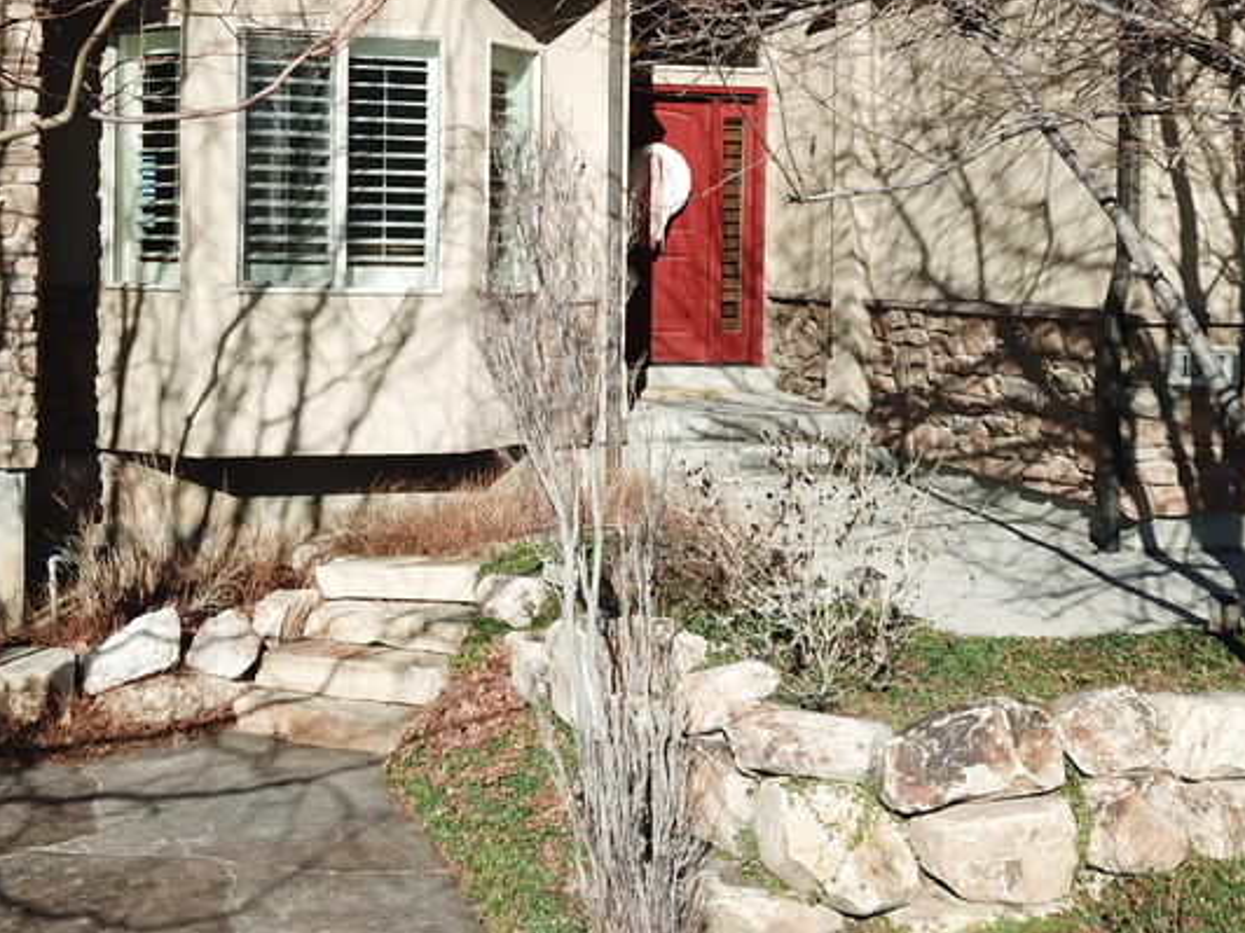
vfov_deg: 28.8
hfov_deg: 38.1
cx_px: 555
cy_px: 281
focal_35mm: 50
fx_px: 1798
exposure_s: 1/1339
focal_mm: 4.73
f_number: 2.2
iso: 100
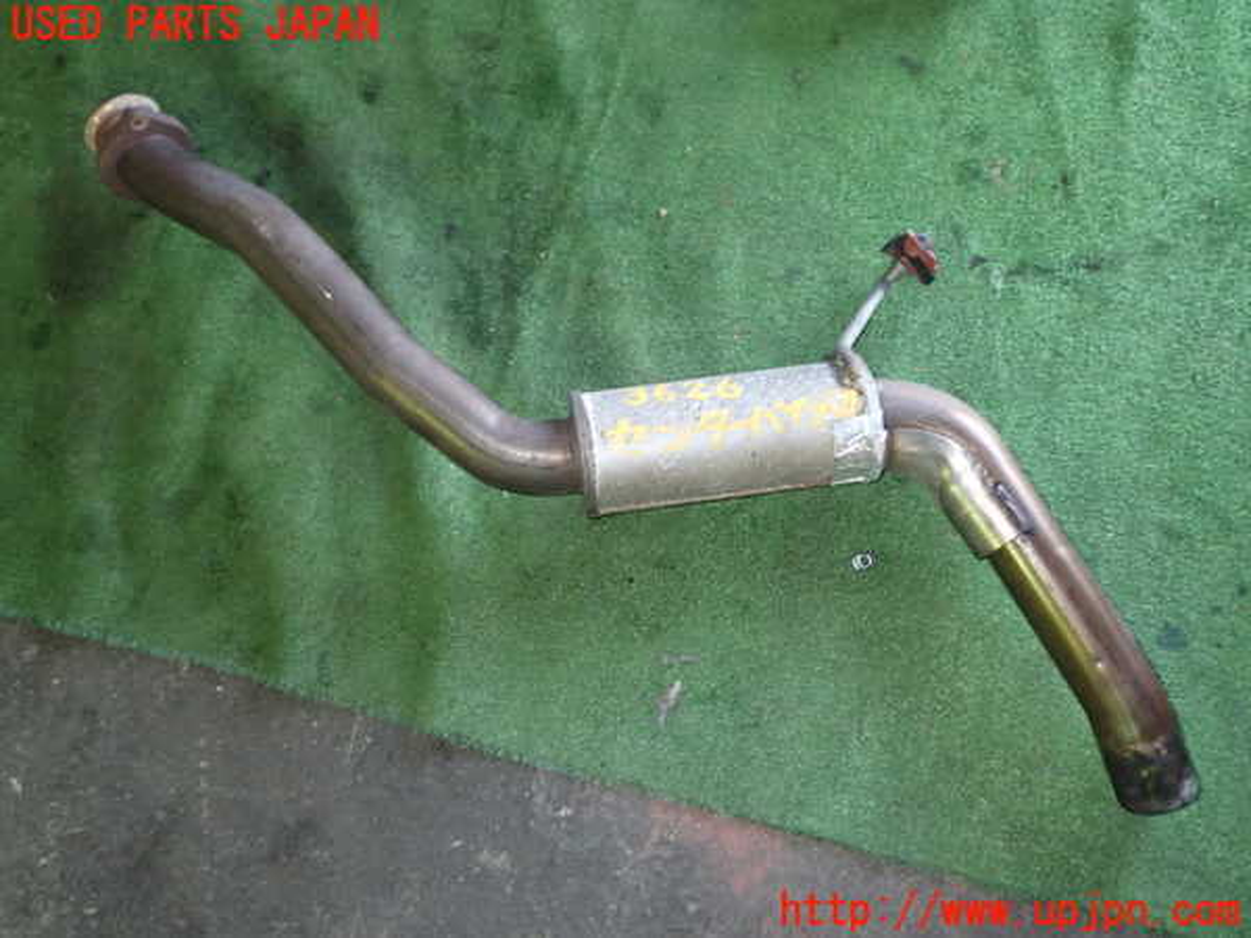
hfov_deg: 56.8
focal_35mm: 32
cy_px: 469
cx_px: 626
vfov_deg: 44.2
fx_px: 1156
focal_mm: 5.79
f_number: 2.4
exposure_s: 1/30
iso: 320
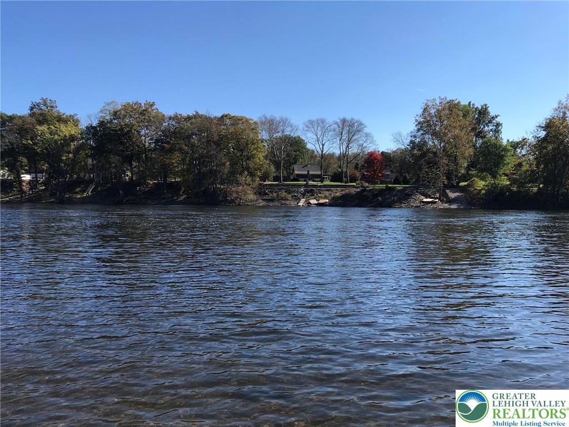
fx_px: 460
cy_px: 214
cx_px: 284
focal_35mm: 28
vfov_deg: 49.7
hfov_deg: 63.4
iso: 20
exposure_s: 1/1709
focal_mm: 3.99
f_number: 1.8
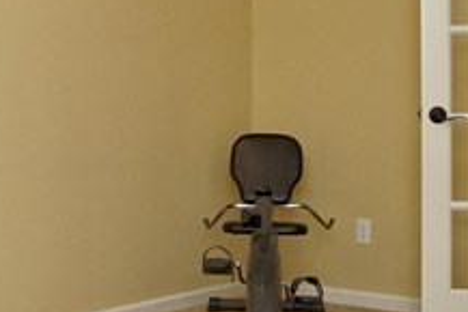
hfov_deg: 23.6
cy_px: 97
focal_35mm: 82
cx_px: 0
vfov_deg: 16.5
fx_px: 1073
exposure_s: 1/30
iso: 320
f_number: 4.5
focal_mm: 11
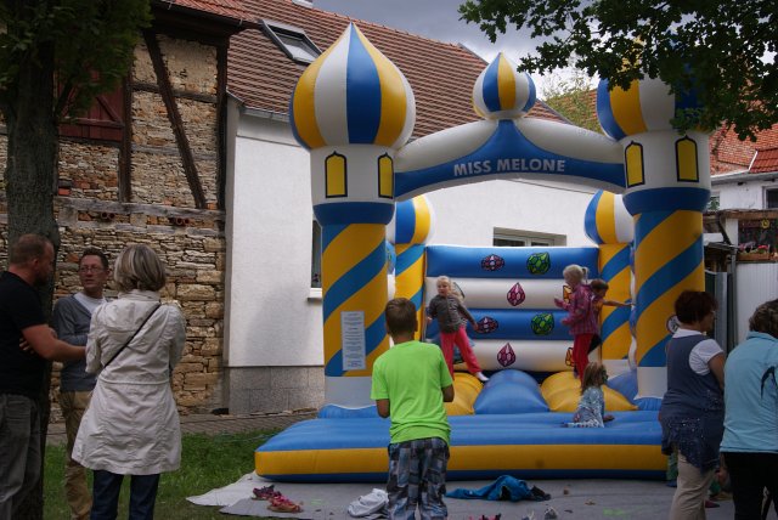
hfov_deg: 46.4
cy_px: 260
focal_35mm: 42
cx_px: 389
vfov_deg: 32.0
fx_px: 908
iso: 100
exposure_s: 1/80
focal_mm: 28
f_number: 11
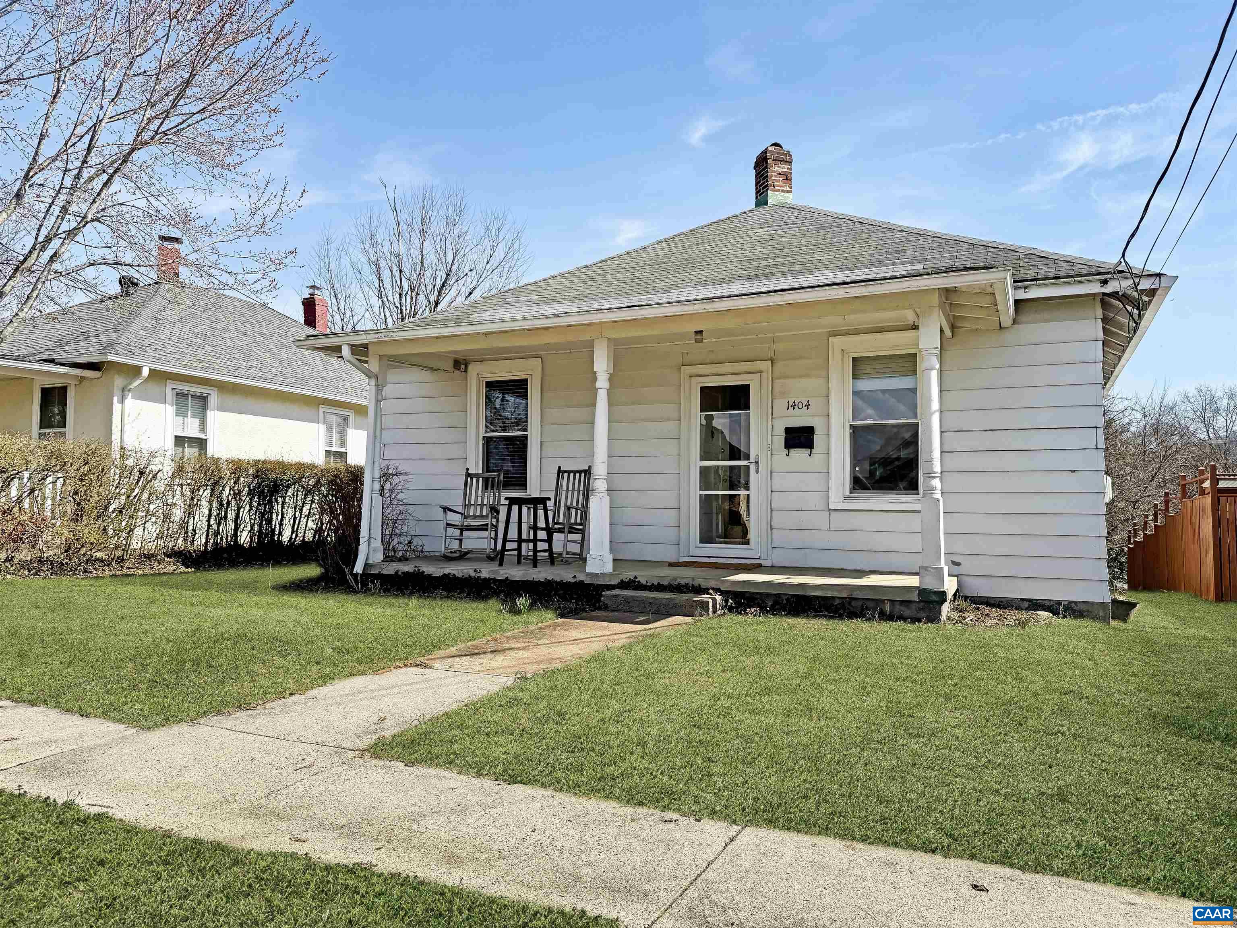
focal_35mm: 24
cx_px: 618
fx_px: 858
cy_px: 464
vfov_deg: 56.8
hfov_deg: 71.6
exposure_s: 1/4167
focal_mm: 6.76
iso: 80
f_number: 1.78
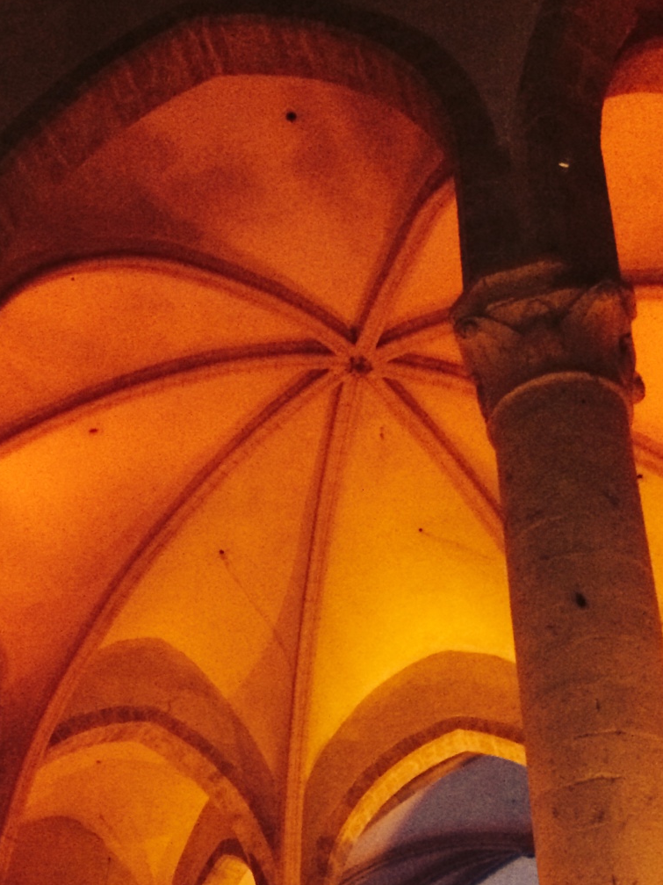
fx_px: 1558
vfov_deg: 31.1
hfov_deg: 23.8
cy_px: 664
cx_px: 165
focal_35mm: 61
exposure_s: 1/15
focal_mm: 4.12
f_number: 2.2
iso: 800
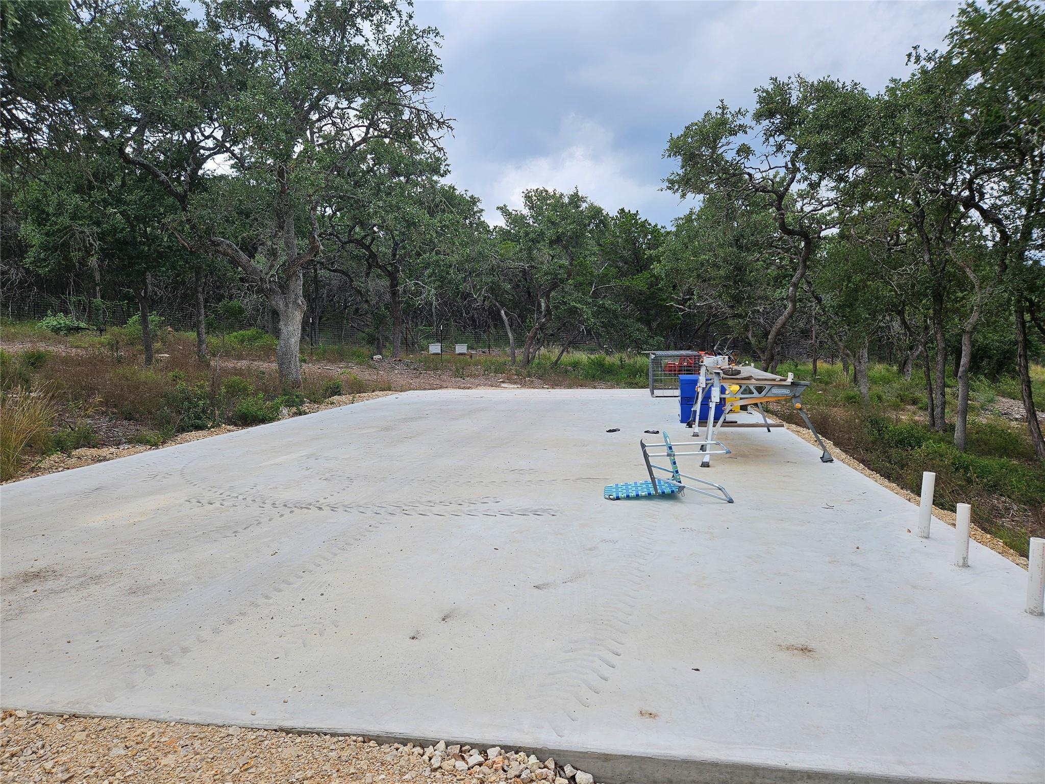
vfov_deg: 58.9
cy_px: 392
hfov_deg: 73.9
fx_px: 694
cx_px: 522
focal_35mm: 23
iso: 25
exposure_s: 1/1304
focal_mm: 5.4
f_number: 1.8
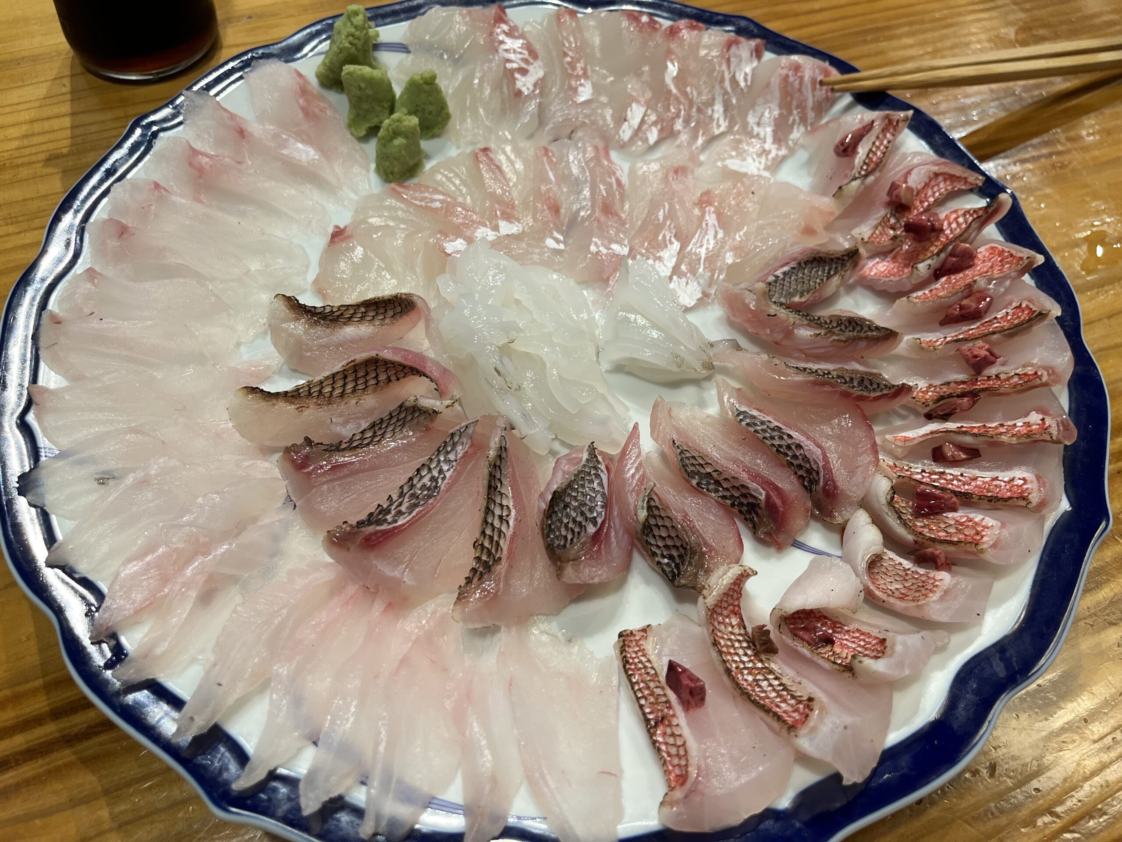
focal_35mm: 26
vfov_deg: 53.1
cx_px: 561
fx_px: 843
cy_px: 421
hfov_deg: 67.3
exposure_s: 1/100
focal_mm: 5.1
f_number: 1.6
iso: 125
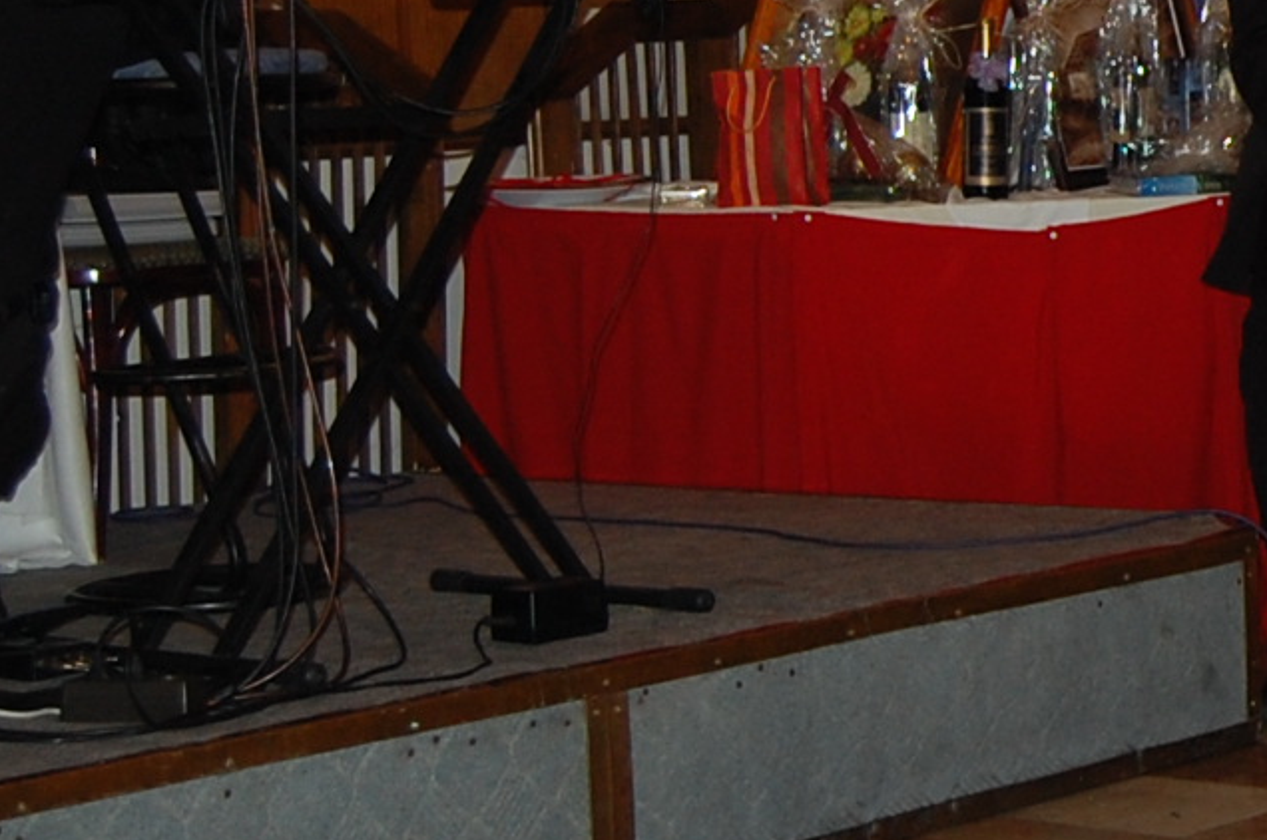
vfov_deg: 11.6
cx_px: 1685
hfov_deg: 16.5
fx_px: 4111
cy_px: 80
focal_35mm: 117
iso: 400
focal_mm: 22
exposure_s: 1/60
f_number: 3.8
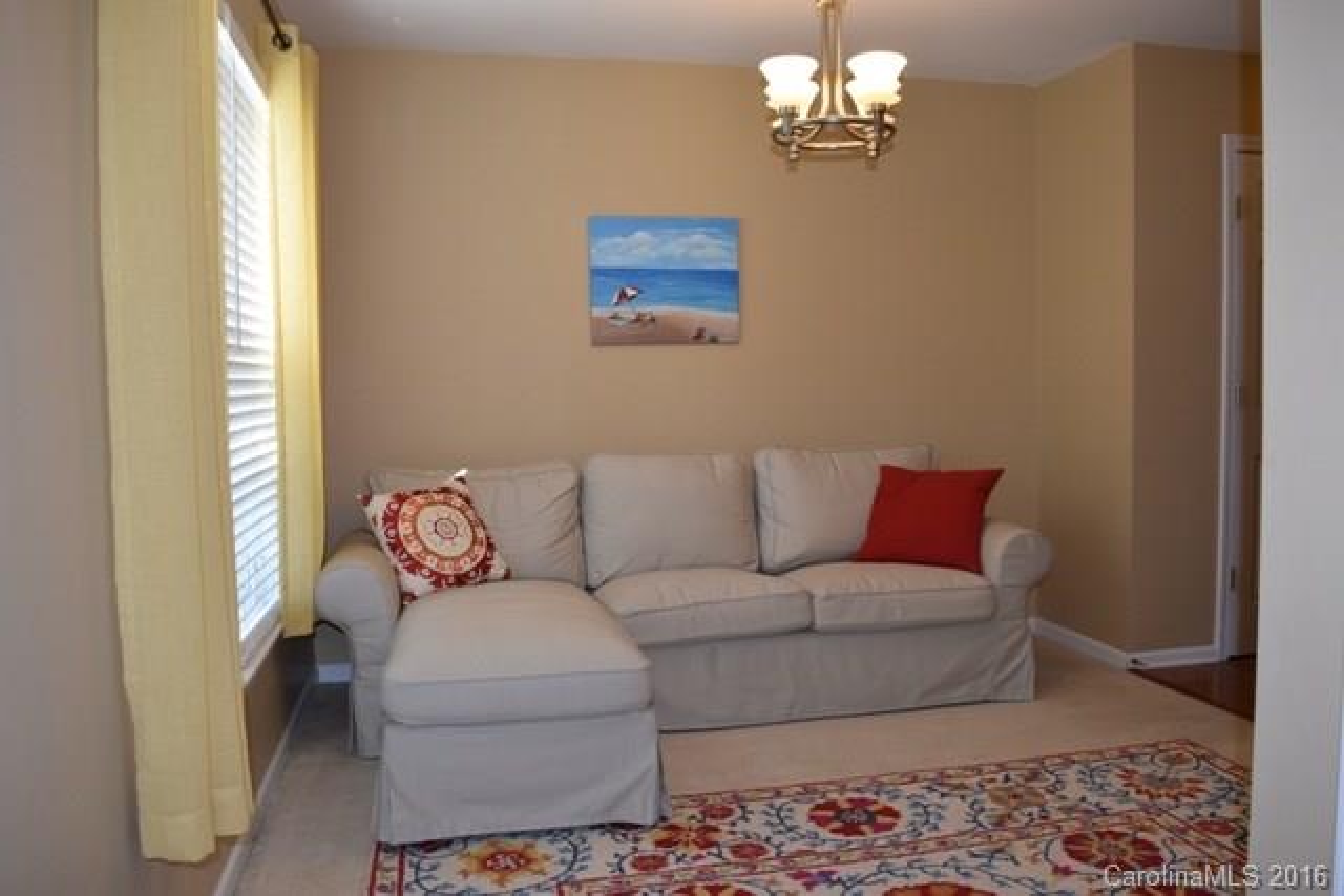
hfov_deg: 67.4
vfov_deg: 48.0
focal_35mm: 27
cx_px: 672
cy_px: 448
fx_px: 1008
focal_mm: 18
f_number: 5.6
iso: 560
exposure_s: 1/125
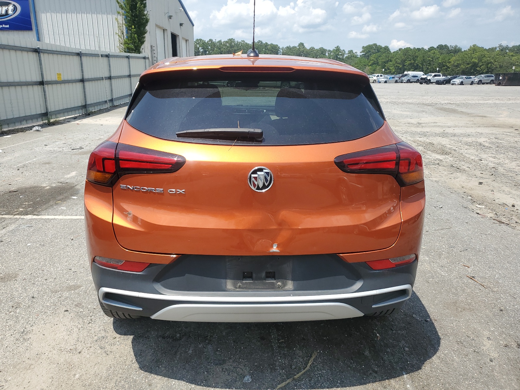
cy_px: 195
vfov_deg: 53.1
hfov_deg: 67.3
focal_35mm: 26
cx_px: 260
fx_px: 391
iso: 50
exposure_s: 1/2500
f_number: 1.5
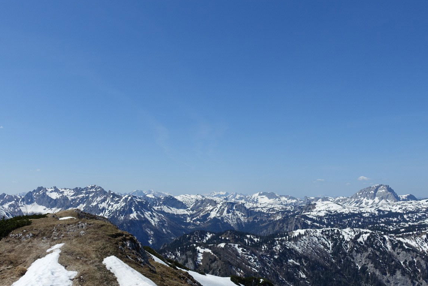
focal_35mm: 34
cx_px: 200
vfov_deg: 38.6
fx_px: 404
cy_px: 187
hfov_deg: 55.7
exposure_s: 1/125
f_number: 5.6
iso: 125
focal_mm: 8.8
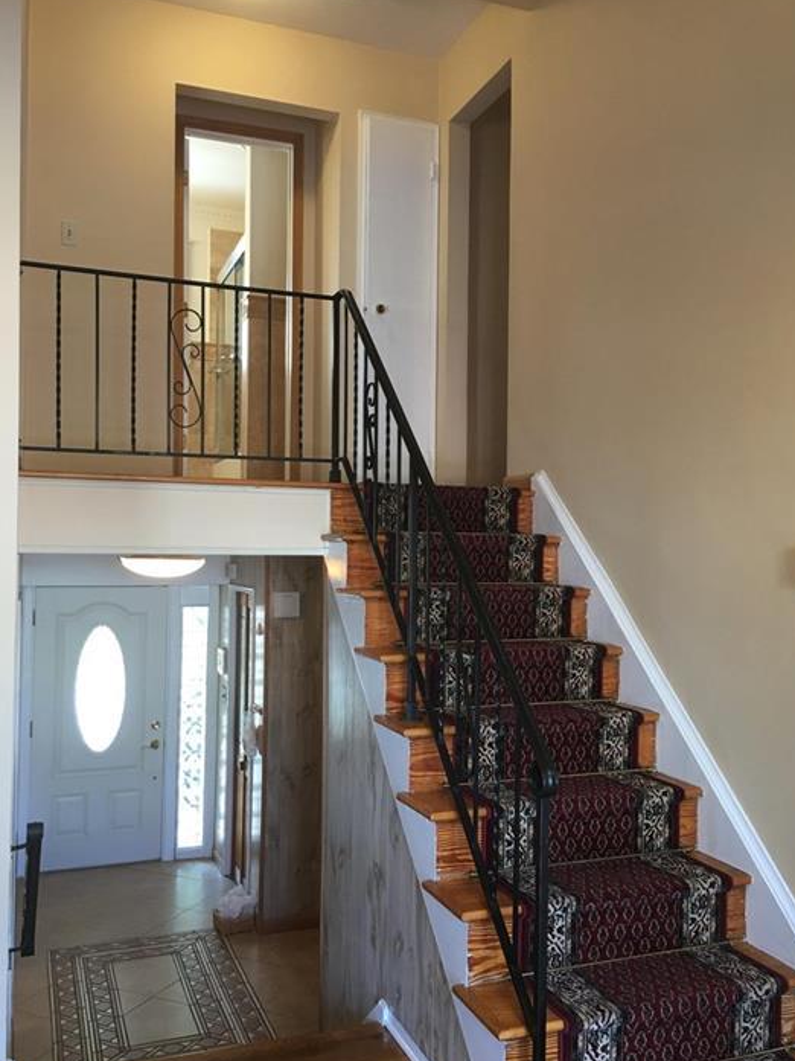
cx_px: 426
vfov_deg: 56.8
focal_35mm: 32
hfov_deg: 44.1
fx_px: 980
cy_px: 543
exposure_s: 1/15
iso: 25
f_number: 2.2
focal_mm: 4.15
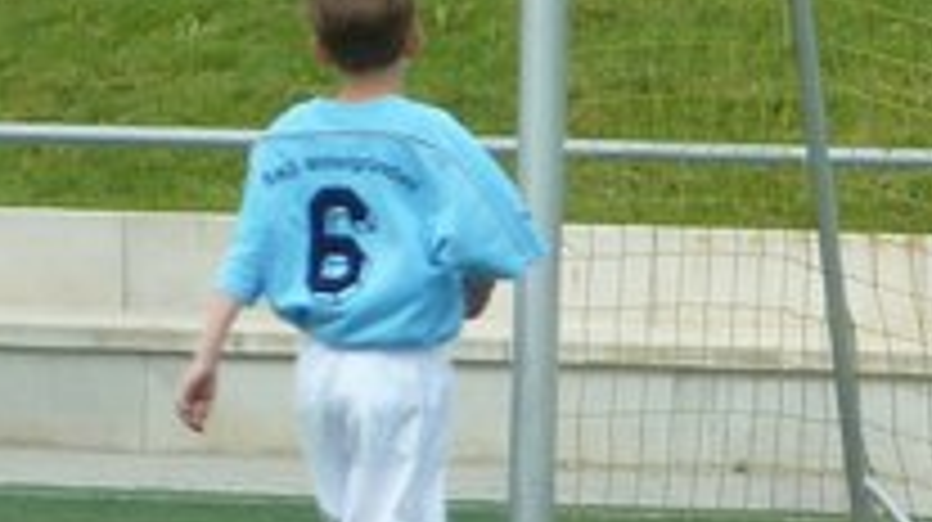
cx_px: 1459
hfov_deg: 2.0
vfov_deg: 1.1
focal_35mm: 1105
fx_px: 27283
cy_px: 286
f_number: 4.9
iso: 80
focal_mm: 49.2
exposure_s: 1/200
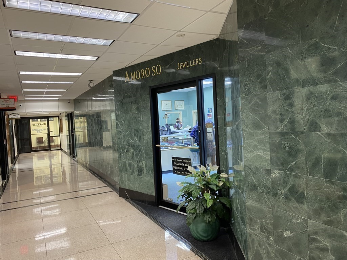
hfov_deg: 67.3
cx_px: 174
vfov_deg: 53.1
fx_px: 261
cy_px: 130
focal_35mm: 26
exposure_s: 1/60
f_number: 1.8
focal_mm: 4.25
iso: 200
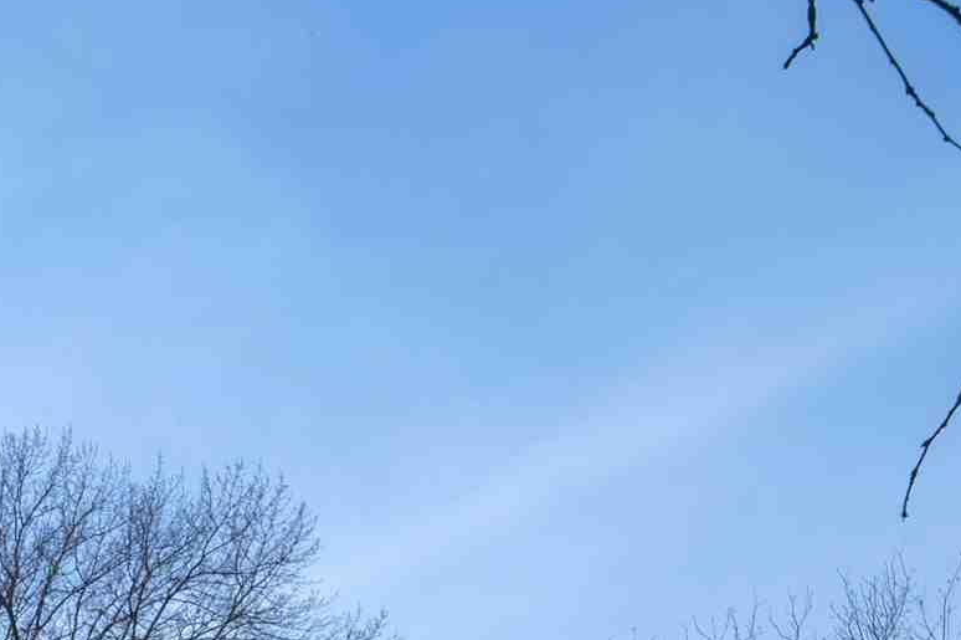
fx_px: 3174
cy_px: 1218
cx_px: -266
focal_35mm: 119
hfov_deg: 16.3
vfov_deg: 10.7
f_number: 8
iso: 100
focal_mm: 30
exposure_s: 1/320
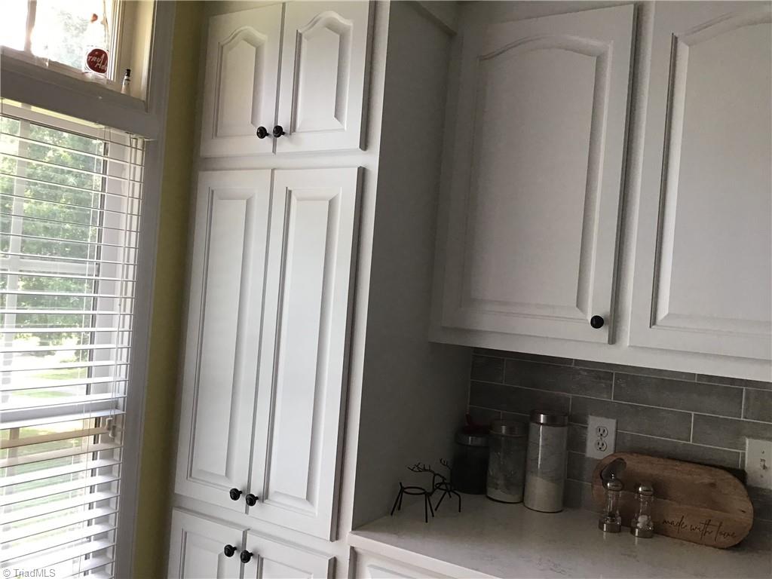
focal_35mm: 31
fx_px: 691
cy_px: 290
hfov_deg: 58.4
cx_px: 386
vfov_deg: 45.4
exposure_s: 1/30
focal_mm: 3.3
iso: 64
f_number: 2.4
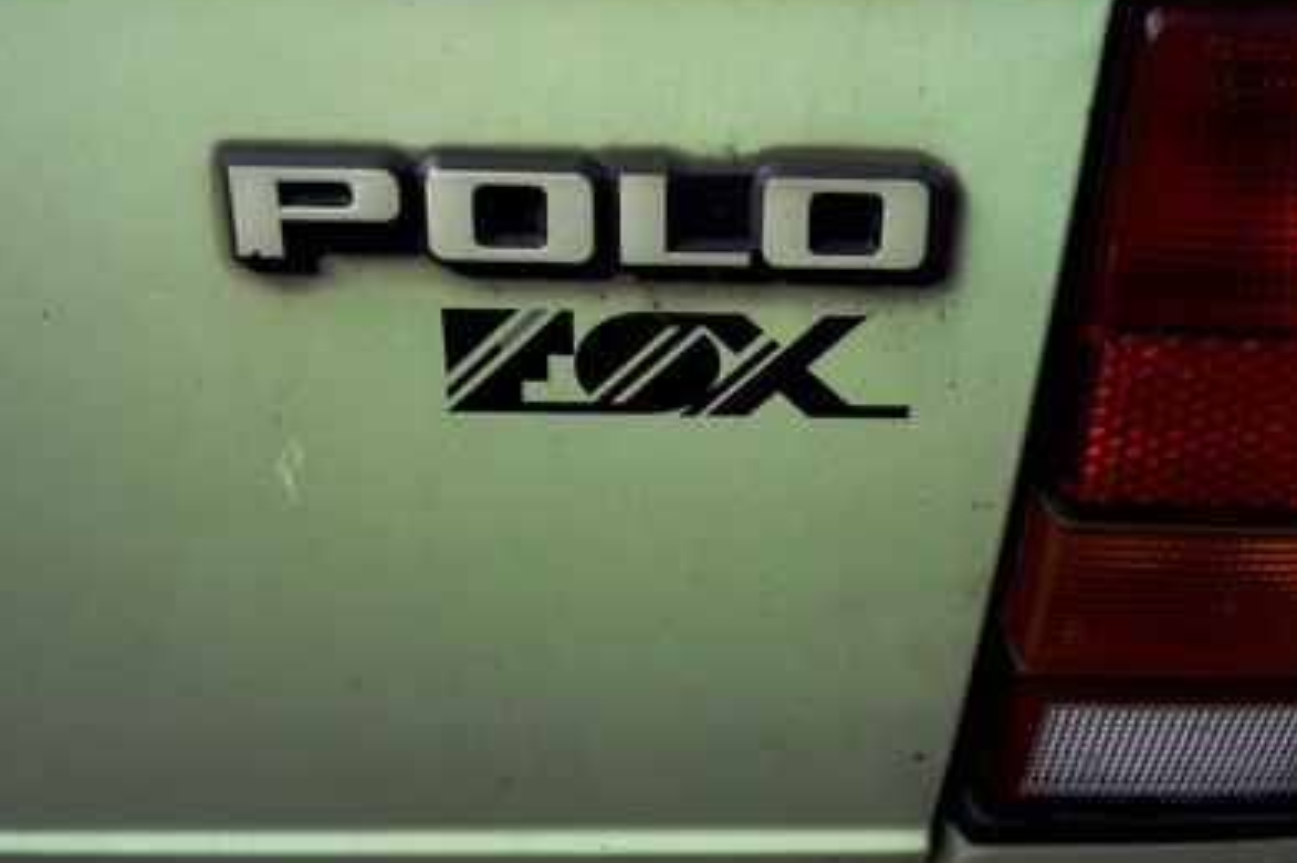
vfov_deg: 30.9
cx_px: 746
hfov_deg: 45.3
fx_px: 1548
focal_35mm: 43
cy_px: 299
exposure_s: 1/400
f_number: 5.6
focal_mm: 10.4
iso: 125
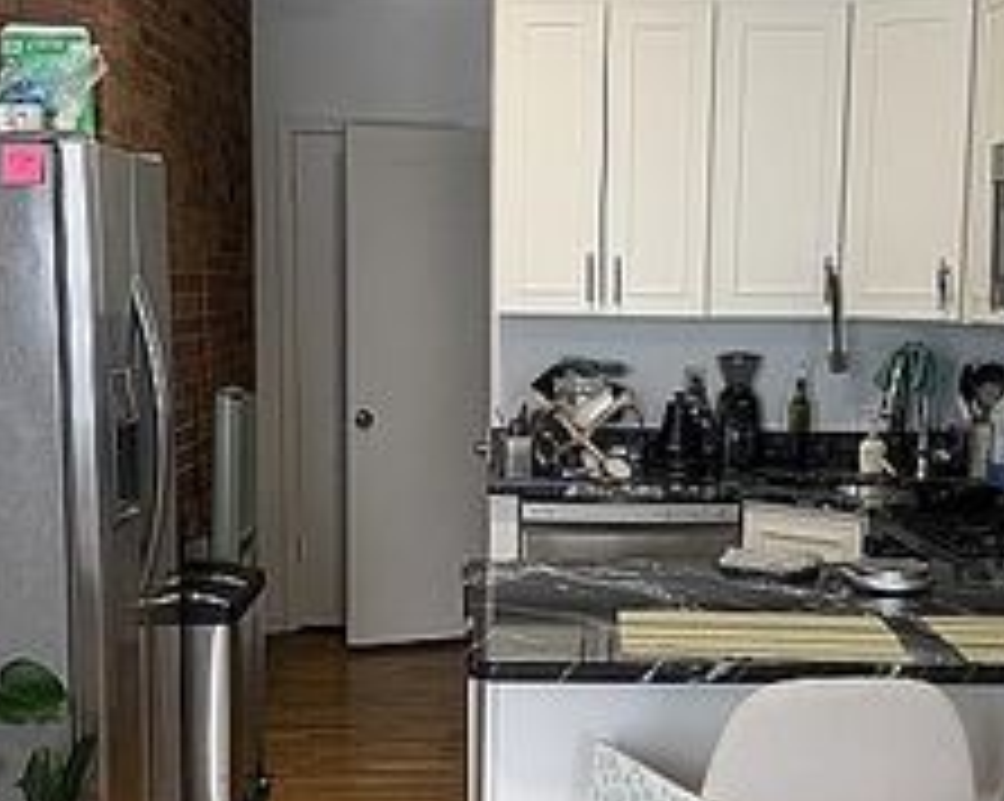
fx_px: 1692
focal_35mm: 57
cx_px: 545
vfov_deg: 26.6
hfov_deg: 33.0
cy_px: 470
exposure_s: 1/60
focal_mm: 4.25
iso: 160
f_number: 1.8
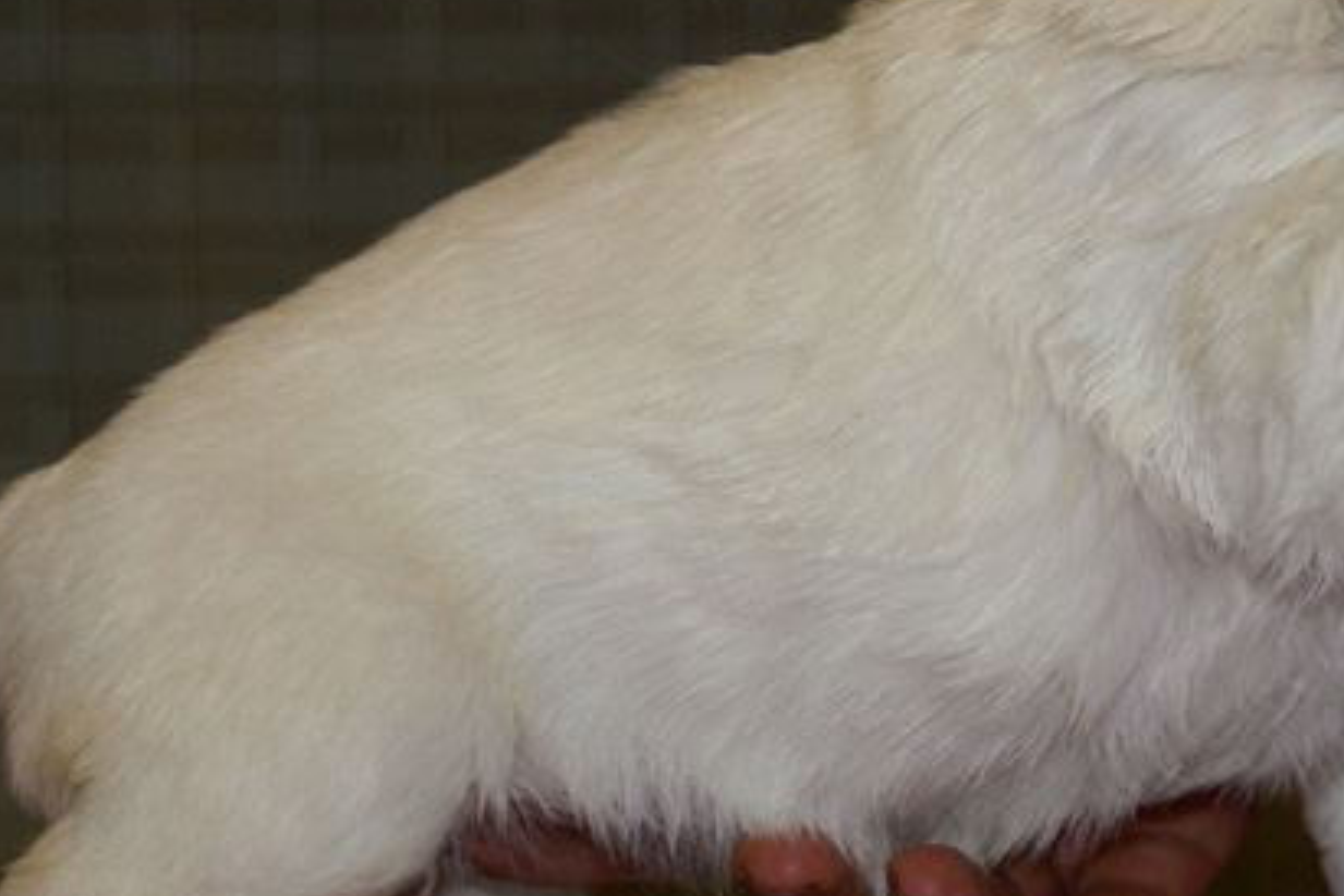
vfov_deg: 7.8
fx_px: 6533
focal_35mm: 175
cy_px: 352
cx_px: 1010
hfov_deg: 11.7
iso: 400
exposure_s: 1/80
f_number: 5.6
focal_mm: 60
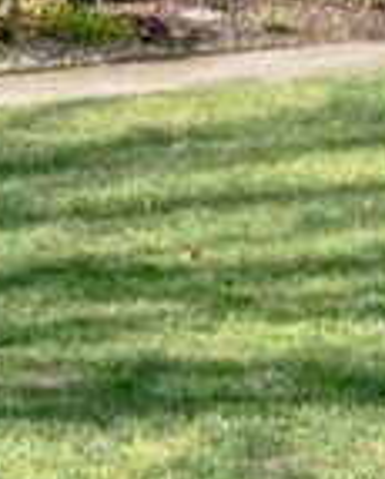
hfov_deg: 8.0
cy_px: -256
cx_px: -666
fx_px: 2456
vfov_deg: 10.7
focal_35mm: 173
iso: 110
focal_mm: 8.38
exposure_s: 1/2000
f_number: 2.8
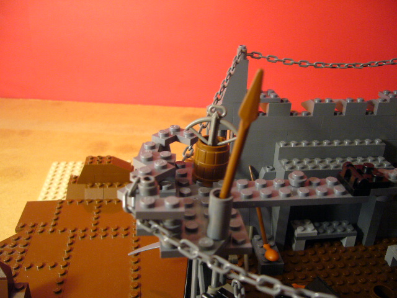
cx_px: 198
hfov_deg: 52.6
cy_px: 149
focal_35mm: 35
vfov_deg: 40.7
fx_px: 401
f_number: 2.8
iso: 160
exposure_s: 1/13
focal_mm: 5.8
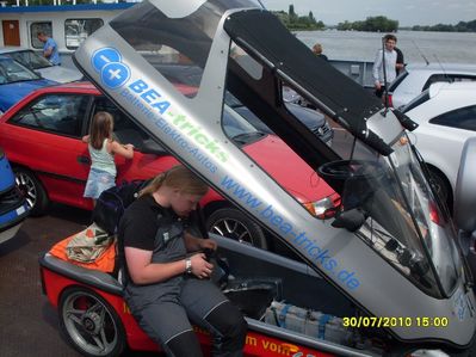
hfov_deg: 49.0
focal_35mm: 38
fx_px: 522
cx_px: 238
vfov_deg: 37.7
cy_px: 178
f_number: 8.4
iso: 80
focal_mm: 6.3
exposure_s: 1/250
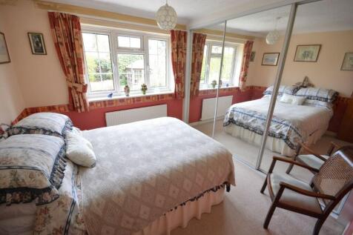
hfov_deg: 100.4
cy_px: 118
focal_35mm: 15
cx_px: 176
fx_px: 147
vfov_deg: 77.3
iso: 400
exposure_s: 1/25
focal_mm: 10
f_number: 8
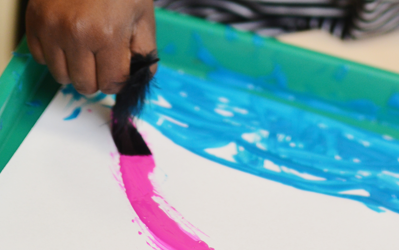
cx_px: 366
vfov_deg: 6.2
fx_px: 2229
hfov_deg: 10.2
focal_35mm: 205
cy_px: -303
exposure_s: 1/250
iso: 250
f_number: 1.6
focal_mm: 50
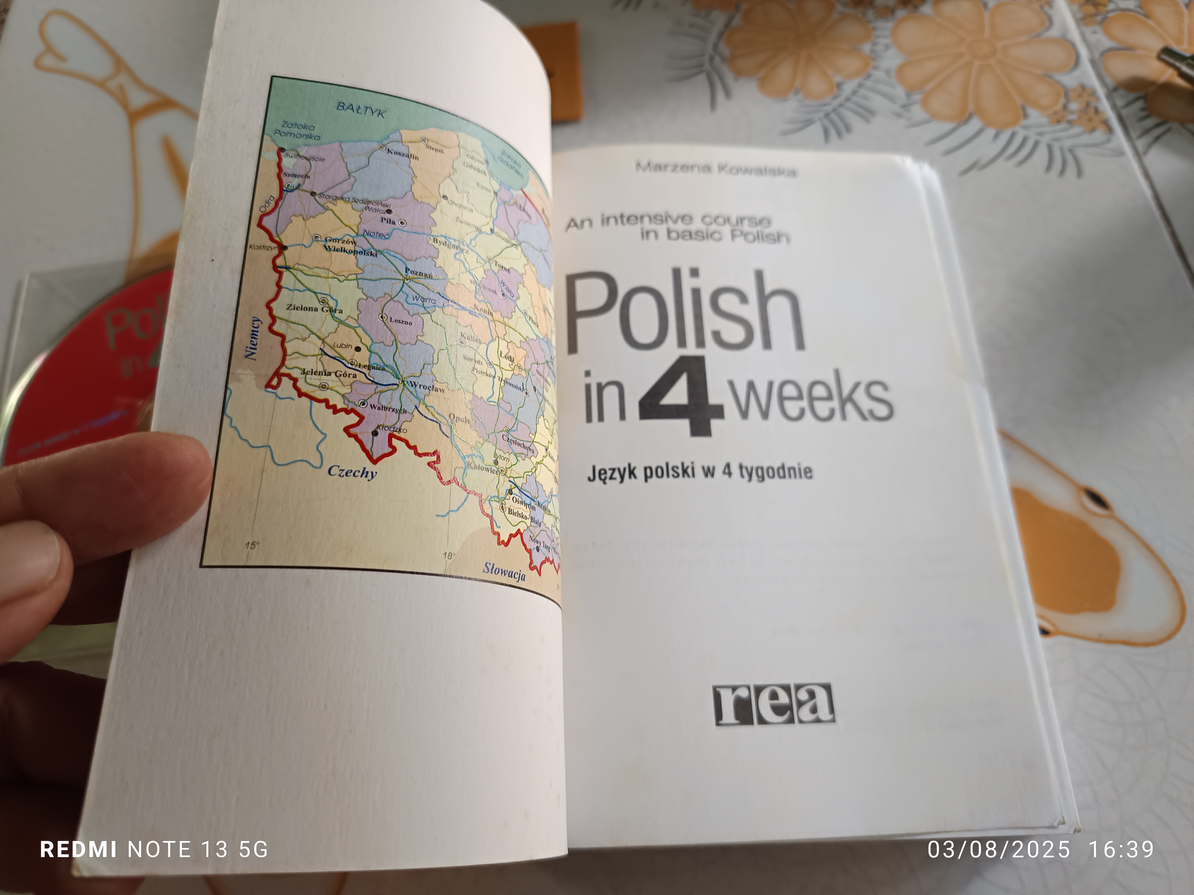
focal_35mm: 24
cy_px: 448
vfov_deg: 56.8
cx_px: 597
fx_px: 828
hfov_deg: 71.6
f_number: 1.7
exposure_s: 1/50
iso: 718
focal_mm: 5.31
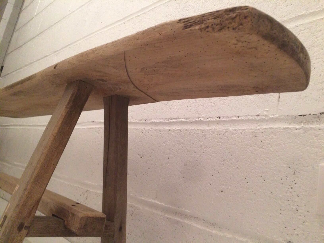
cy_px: 122
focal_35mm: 29
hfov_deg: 61.7
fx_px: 271
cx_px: 162
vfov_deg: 48.2
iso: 320
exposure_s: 1/33
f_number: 2.2
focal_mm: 4.15
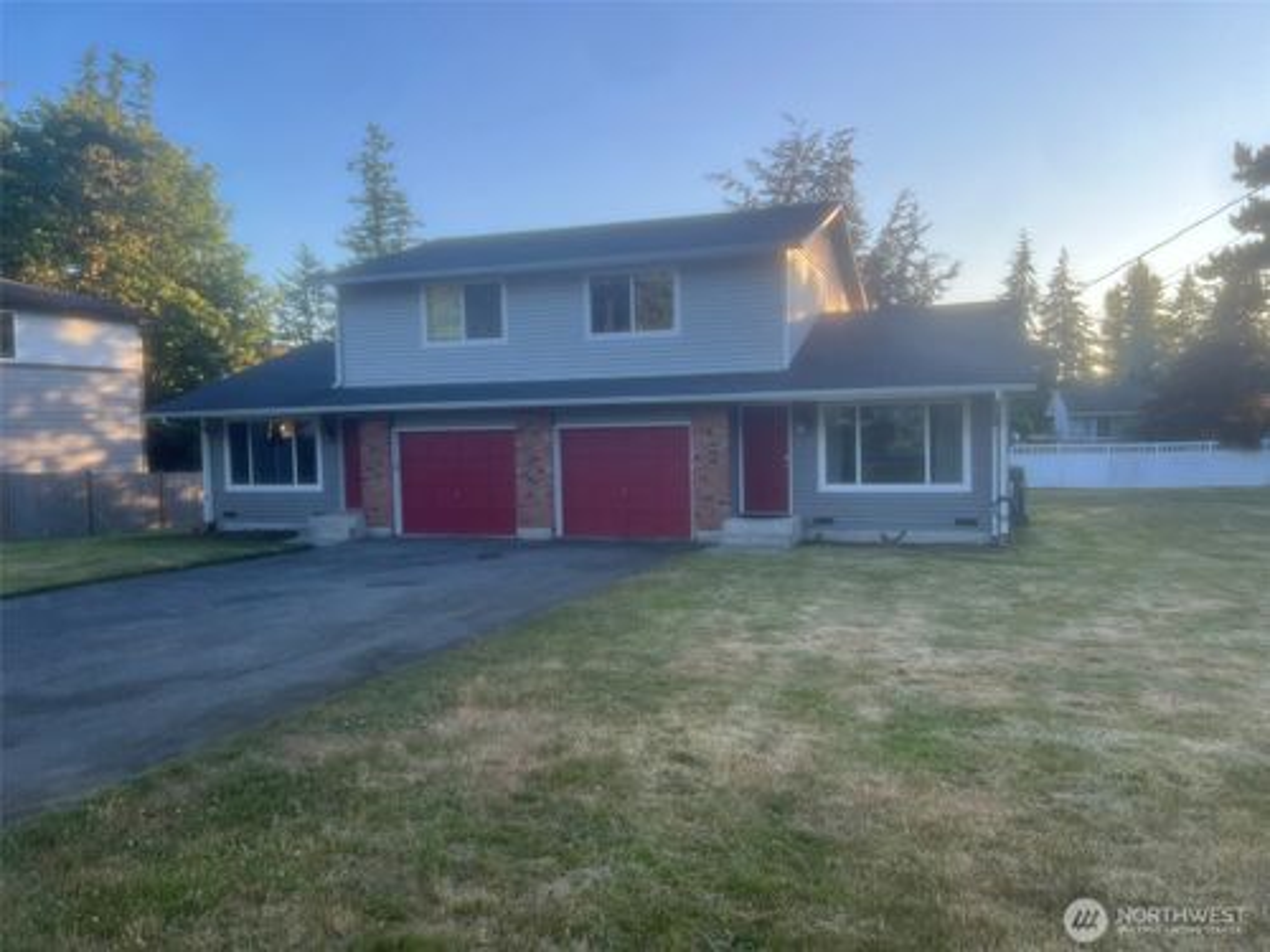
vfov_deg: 53.1
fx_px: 954
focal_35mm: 26
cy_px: 476
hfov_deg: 67.3
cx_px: 635
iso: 50
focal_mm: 5.7
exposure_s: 1/696
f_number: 1.5
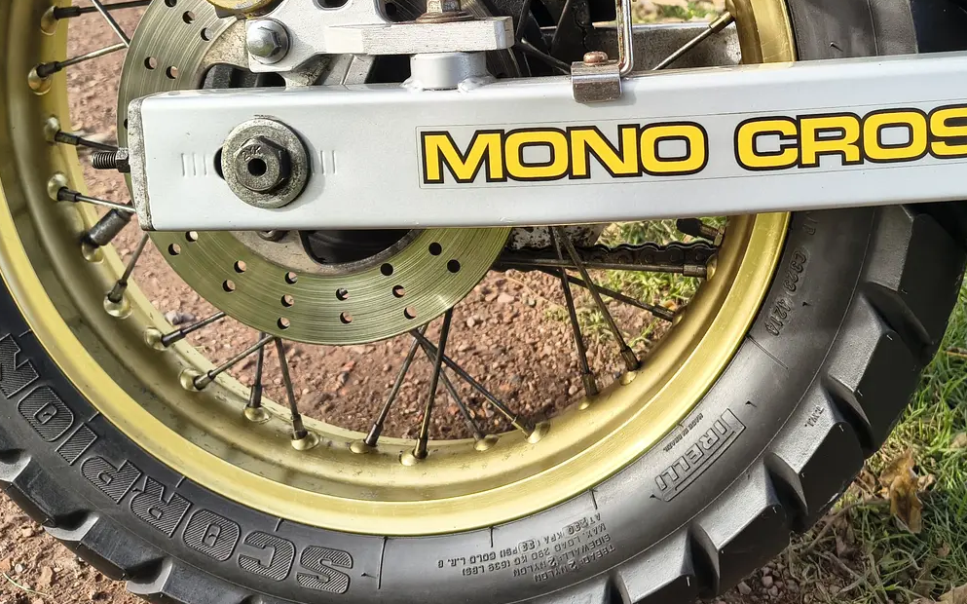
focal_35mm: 41
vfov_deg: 29.9
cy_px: 60
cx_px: 547
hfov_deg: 48.1
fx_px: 1080
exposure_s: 1/501
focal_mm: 5.56
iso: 101
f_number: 1.8
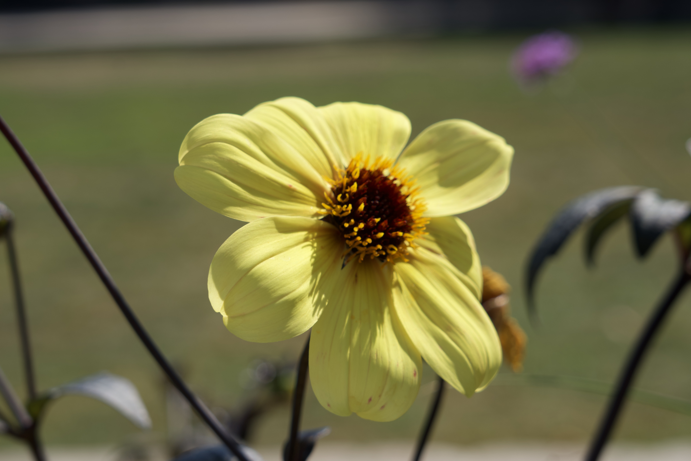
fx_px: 1804
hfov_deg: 21.7
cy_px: 230
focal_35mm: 94
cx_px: 346
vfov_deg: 14.6
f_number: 6.3
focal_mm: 63
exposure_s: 1/400
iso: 100
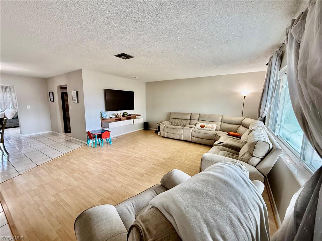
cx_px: 161
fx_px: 130
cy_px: 120
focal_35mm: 14
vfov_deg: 85.7
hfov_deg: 102.1
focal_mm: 2.22
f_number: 2.2
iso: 200
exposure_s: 1/60
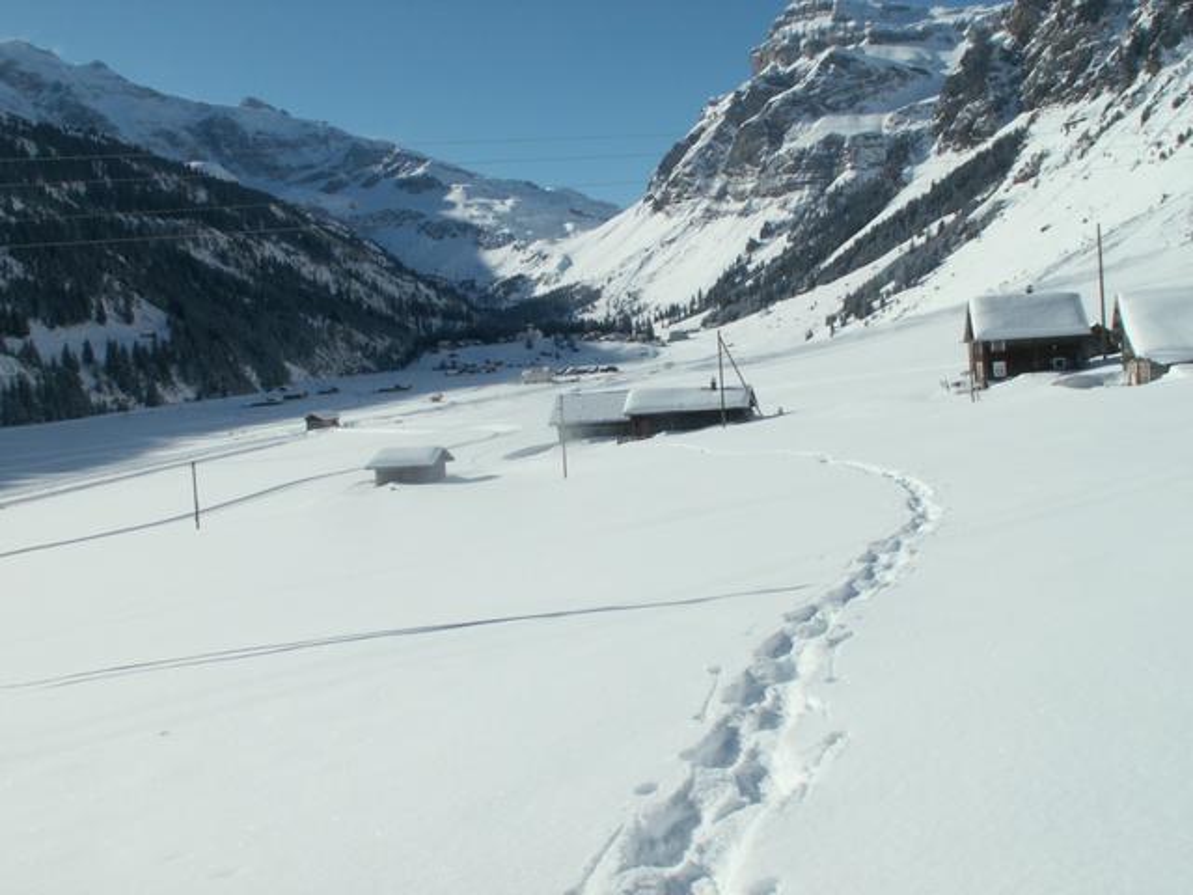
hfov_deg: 52.6
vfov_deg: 40.7
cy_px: 448
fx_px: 1206
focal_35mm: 35
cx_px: 596
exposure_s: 1/400
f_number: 8
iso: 50
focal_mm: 5.86
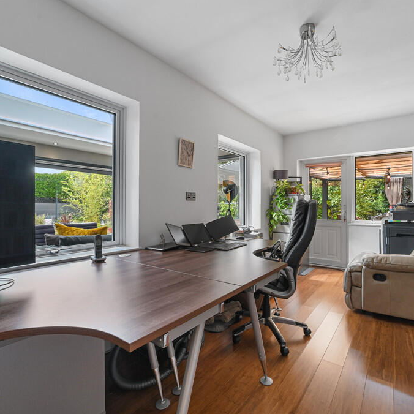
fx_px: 244
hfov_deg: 80.6
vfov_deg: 80.7
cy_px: 207
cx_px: 224
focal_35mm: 18
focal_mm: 14
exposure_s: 1/1.67
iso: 400
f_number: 8
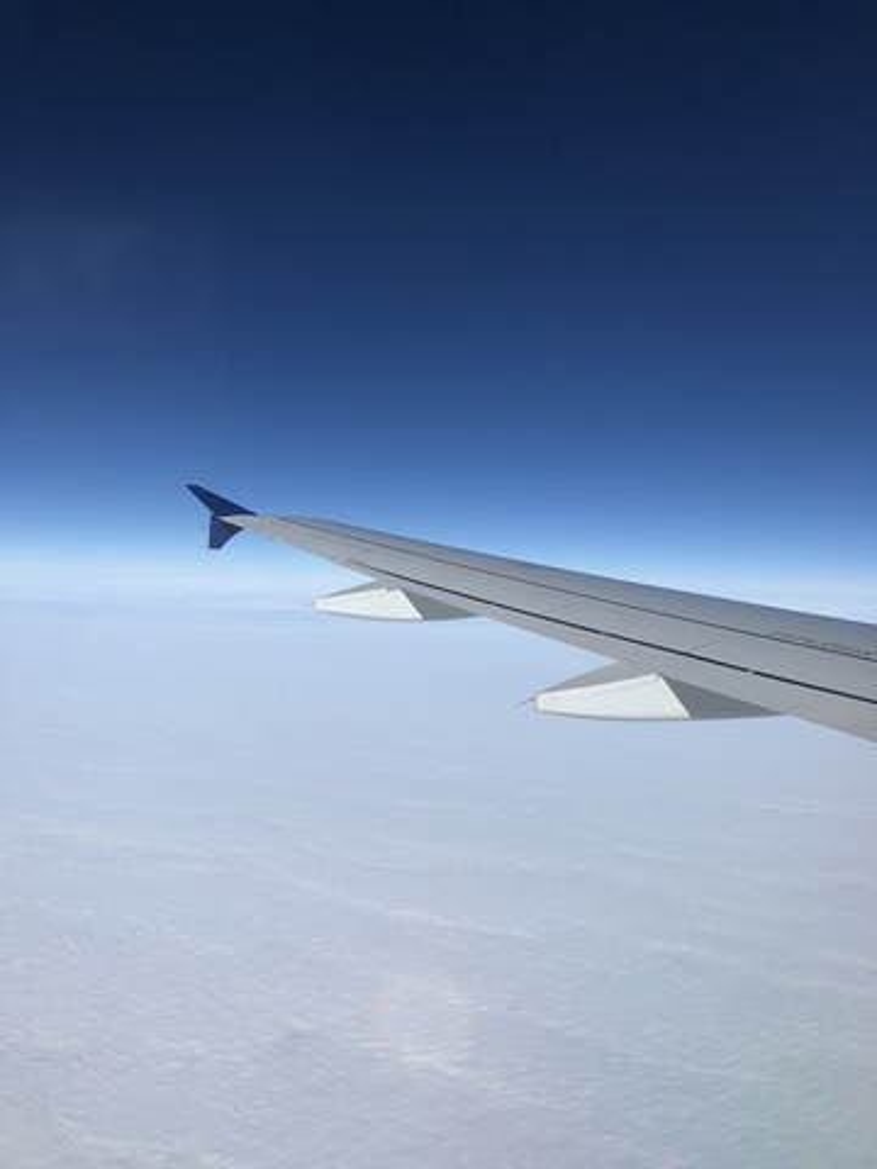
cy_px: 584
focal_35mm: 29
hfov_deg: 48.2
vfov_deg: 61.7
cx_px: 438
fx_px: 980
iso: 25
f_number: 1.8
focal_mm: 3.99
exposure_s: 1/4367
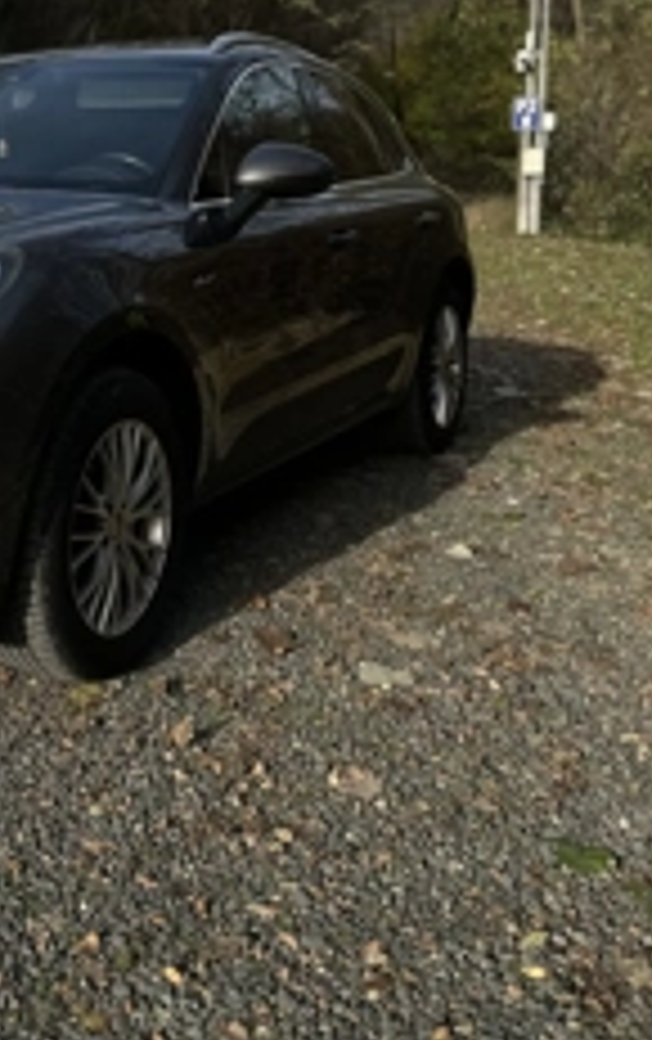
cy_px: 356
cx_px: -9
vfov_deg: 44.6
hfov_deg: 27.5
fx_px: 1247
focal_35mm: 44
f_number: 1.78
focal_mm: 6.86
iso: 80
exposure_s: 1/3597
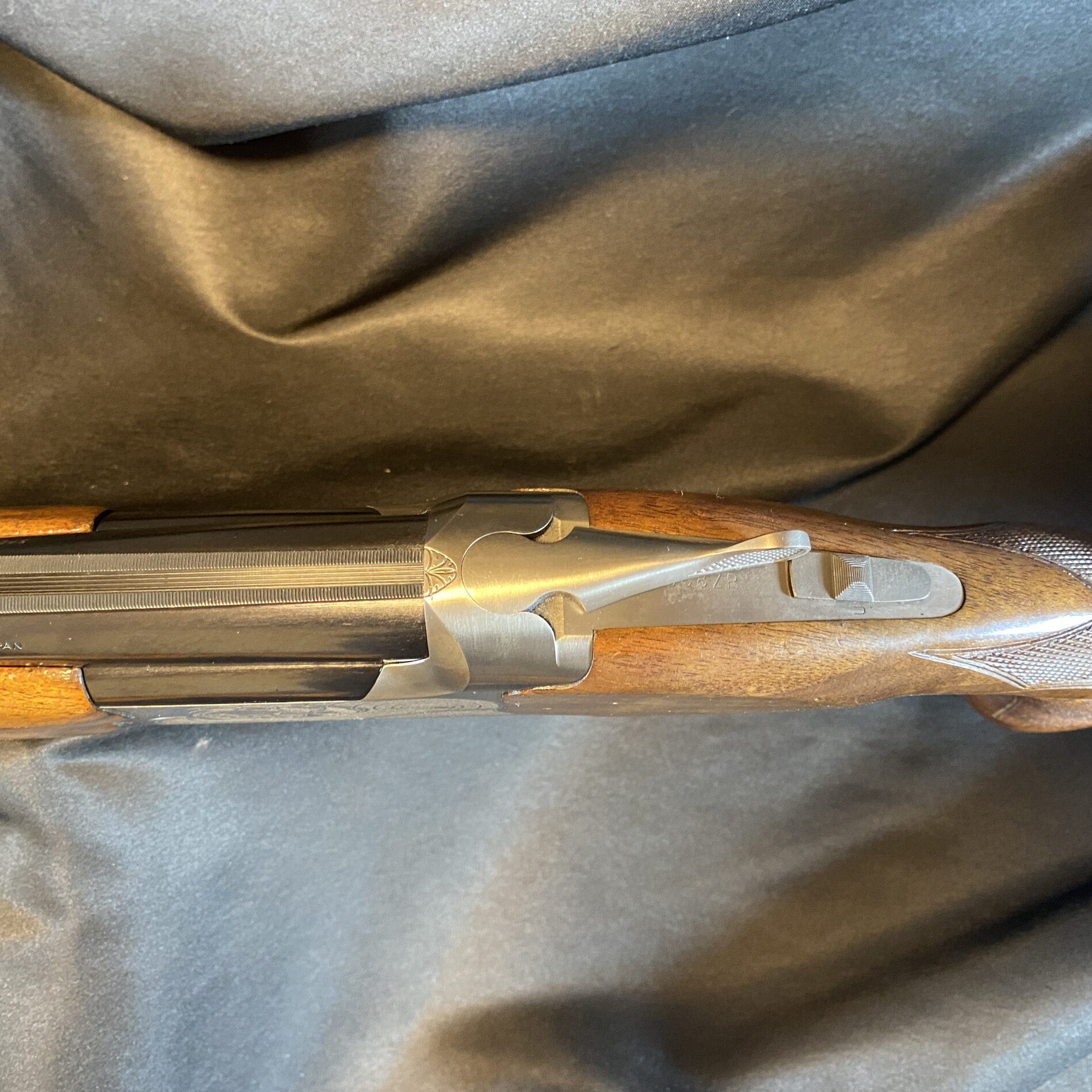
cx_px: 557
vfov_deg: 52.5
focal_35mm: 31
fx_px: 1106
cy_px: 545
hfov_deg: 52.5
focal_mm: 4.25
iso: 400
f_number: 1.8
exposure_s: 1/40
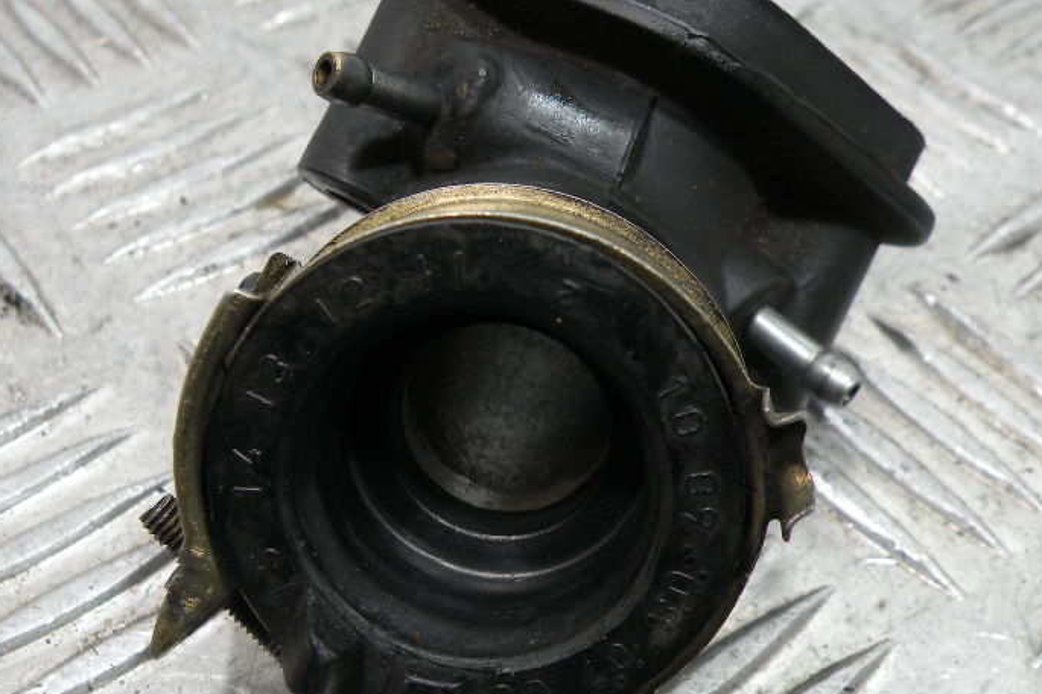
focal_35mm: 42
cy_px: 388
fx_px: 1215
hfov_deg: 46.4
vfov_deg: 31.8
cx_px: 526
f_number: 2.8
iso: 86
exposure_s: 1/60
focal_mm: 4.7
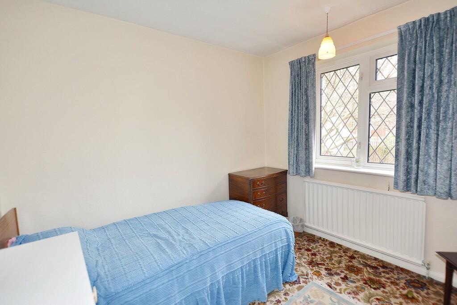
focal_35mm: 15
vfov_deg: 77.3
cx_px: 228
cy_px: 152
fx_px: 190
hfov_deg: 100.4
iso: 450
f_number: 4
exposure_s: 1/60
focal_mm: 10
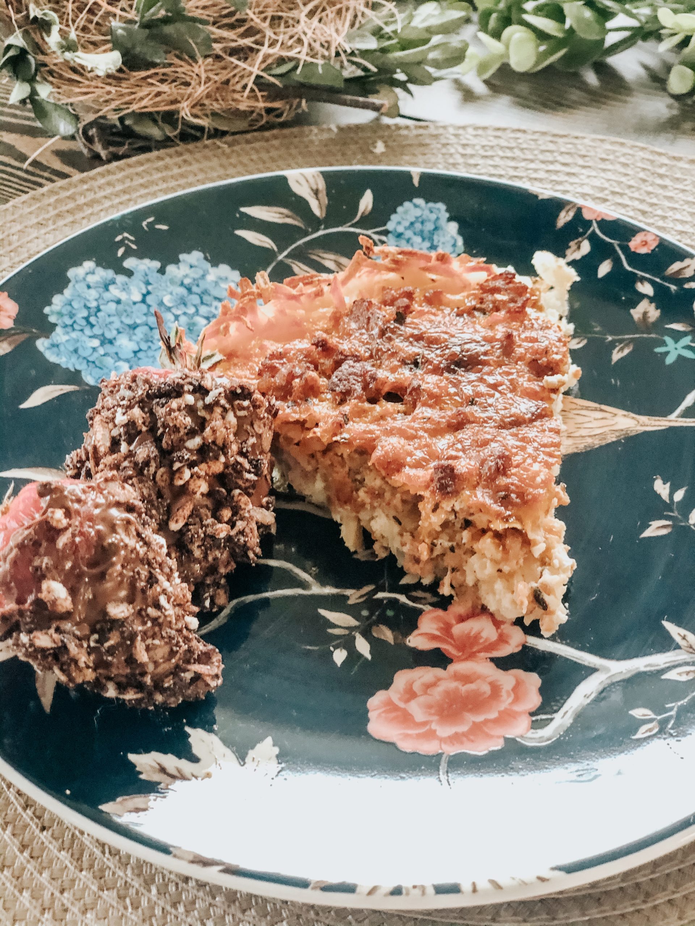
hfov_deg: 28.0
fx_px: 1392
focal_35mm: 52
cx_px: 348
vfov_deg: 36.8
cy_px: 463
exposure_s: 1/30
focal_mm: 6
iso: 100
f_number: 2.4
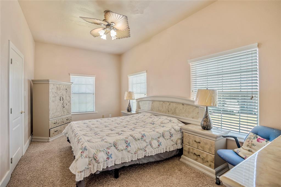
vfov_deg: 73.7
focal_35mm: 16
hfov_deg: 96.8
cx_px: 140
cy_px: 94
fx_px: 125
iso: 200
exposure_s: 1/320
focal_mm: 16
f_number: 4
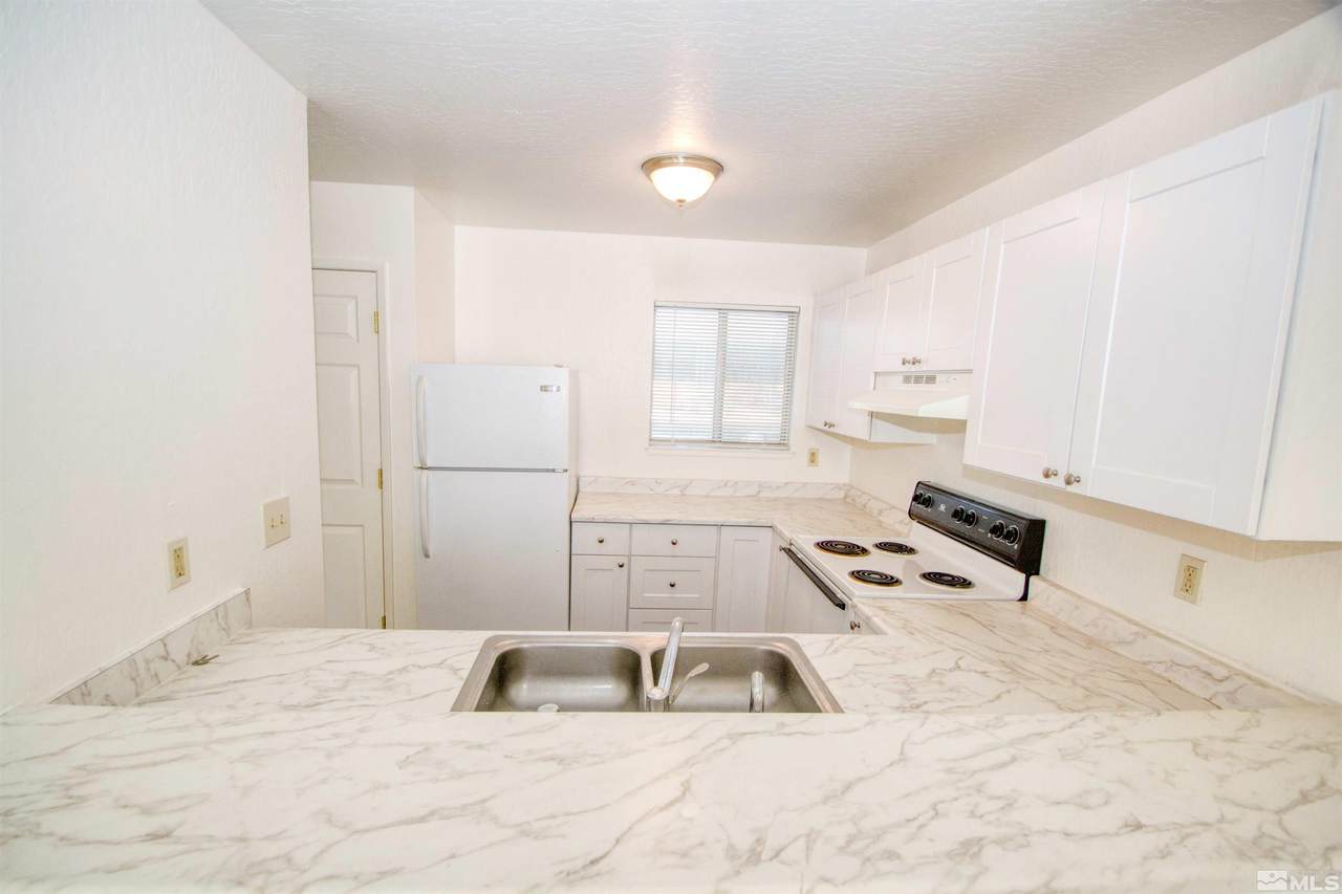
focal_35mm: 15
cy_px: 447
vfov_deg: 77.3
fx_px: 559
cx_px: 671
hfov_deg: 100.4
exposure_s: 1/100
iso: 360
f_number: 5
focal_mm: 10
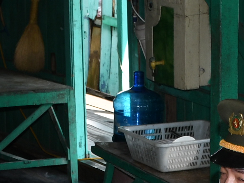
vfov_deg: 7.7
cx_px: 140
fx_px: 1324
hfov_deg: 10.5
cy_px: 325
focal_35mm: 188
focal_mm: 24
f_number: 3.8
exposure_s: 1/200
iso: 250
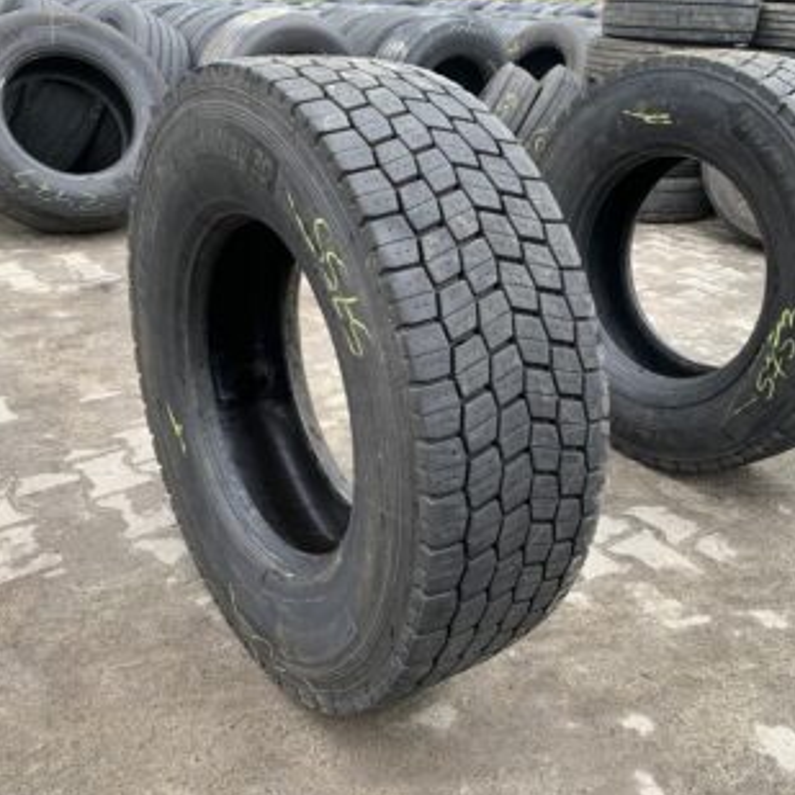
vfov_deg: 51.1
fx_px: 831
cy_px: 400
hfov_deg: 51.1
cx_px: 386
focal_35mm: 32
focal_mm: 4.25
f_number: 1.8
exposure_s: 1/122
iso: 40
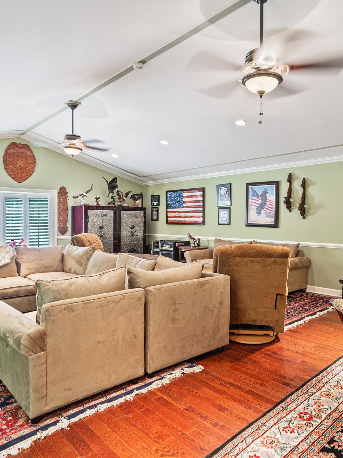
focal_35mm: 24
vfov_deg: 71.6
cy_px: 224
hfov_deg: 56.8
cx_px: 180
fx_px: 317
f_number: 4
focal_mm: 16
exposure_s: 1/15
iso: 320
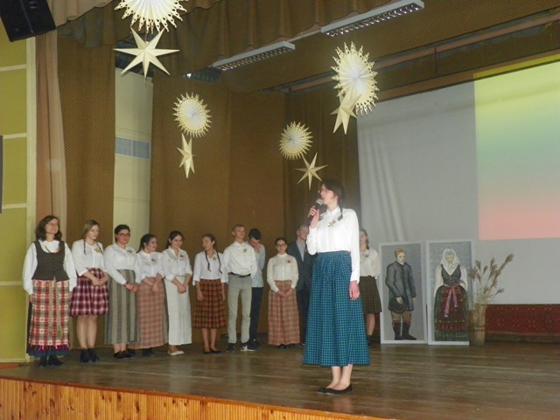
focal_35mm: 44
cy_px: 210
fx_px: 712
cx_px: 280
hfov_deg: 42.9
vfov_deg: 32.9
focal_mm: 7.9
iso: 320
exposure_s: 1/40
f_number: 3.2
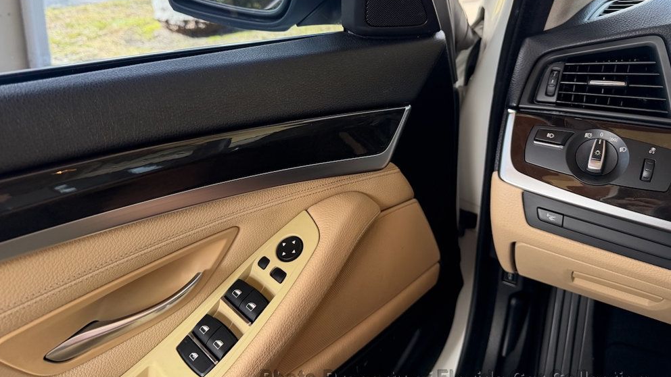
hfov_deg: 69.9
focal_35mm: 27
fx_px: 480
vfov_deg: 42.6
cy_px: 142
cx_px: 336
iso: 200
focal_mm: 6.76
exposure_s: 1/186
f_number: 1.78
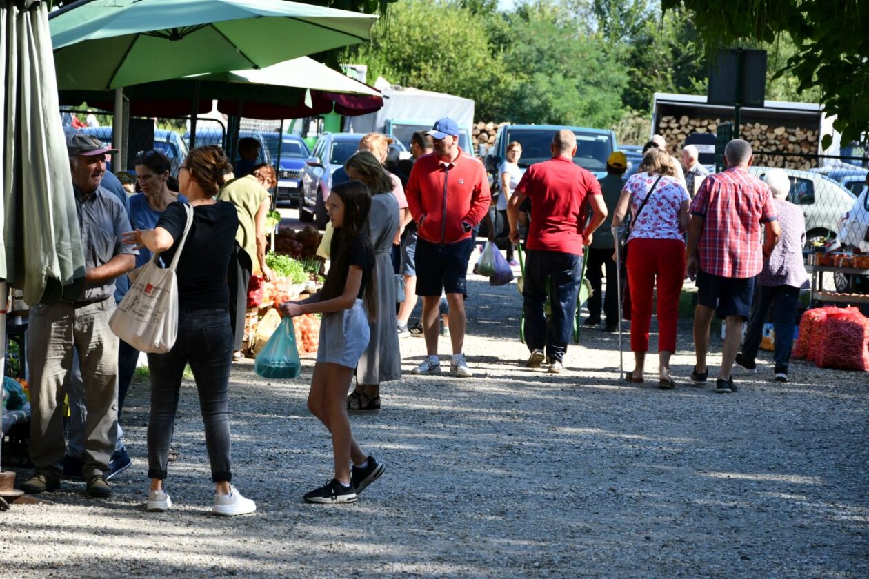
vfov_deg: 11.4
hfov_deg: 17.1
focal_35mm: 120
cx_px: 434
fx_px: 2896
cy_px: 290
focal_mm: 80
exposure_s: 1/250
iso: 200
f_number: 7.1
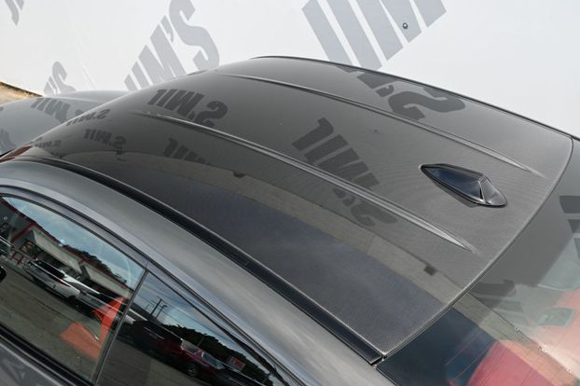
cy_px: 190
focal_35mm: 36
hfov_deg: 53.8
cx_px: 291
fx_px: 572
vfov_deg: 37.3
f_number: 5
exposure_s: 1/250
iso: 200
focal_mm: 23
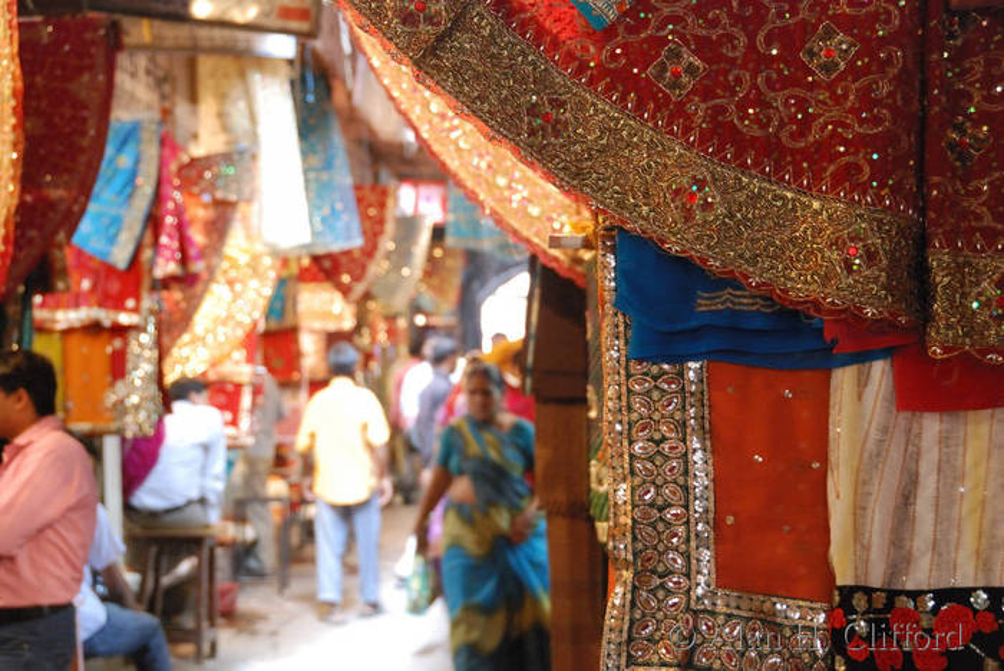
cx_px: 502
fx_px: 2093
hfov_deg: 27.0
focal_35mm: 75
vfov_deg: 18.2
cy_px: 336
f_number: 4.8
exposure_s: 1/25
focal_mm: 50
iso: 1600
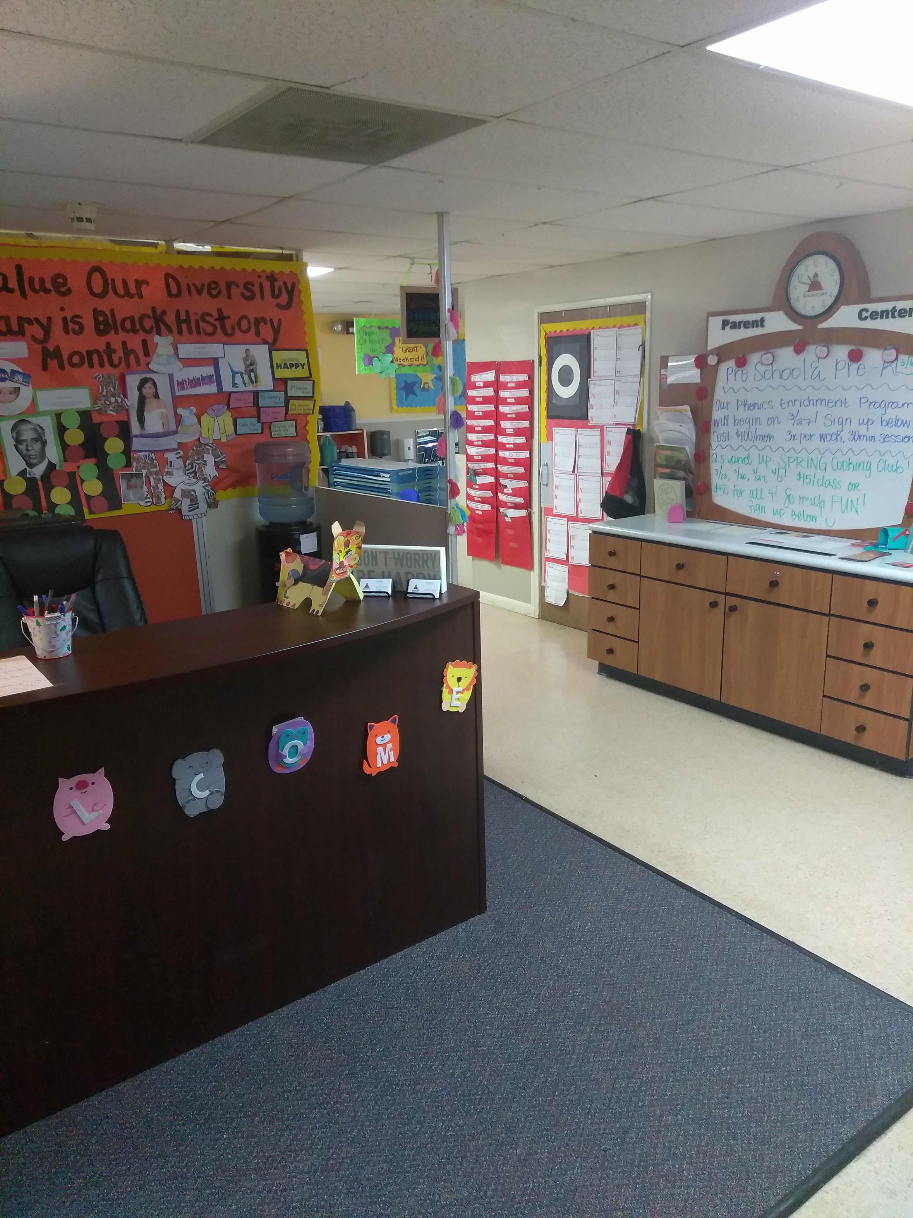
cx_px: 456
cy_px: 609
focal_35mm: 20
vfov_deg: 81.7
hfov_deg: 66.0
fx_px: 703
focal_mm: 3.46
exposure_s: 1/30
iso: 523
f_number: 2.2
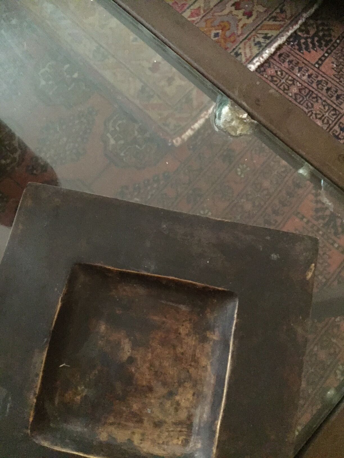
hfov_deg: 48.2
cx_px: 172
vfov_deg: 61.7
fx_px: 384
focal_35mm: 29
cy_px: 229
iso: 2000
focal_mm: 4.15
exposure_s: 1/17
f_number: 2.2
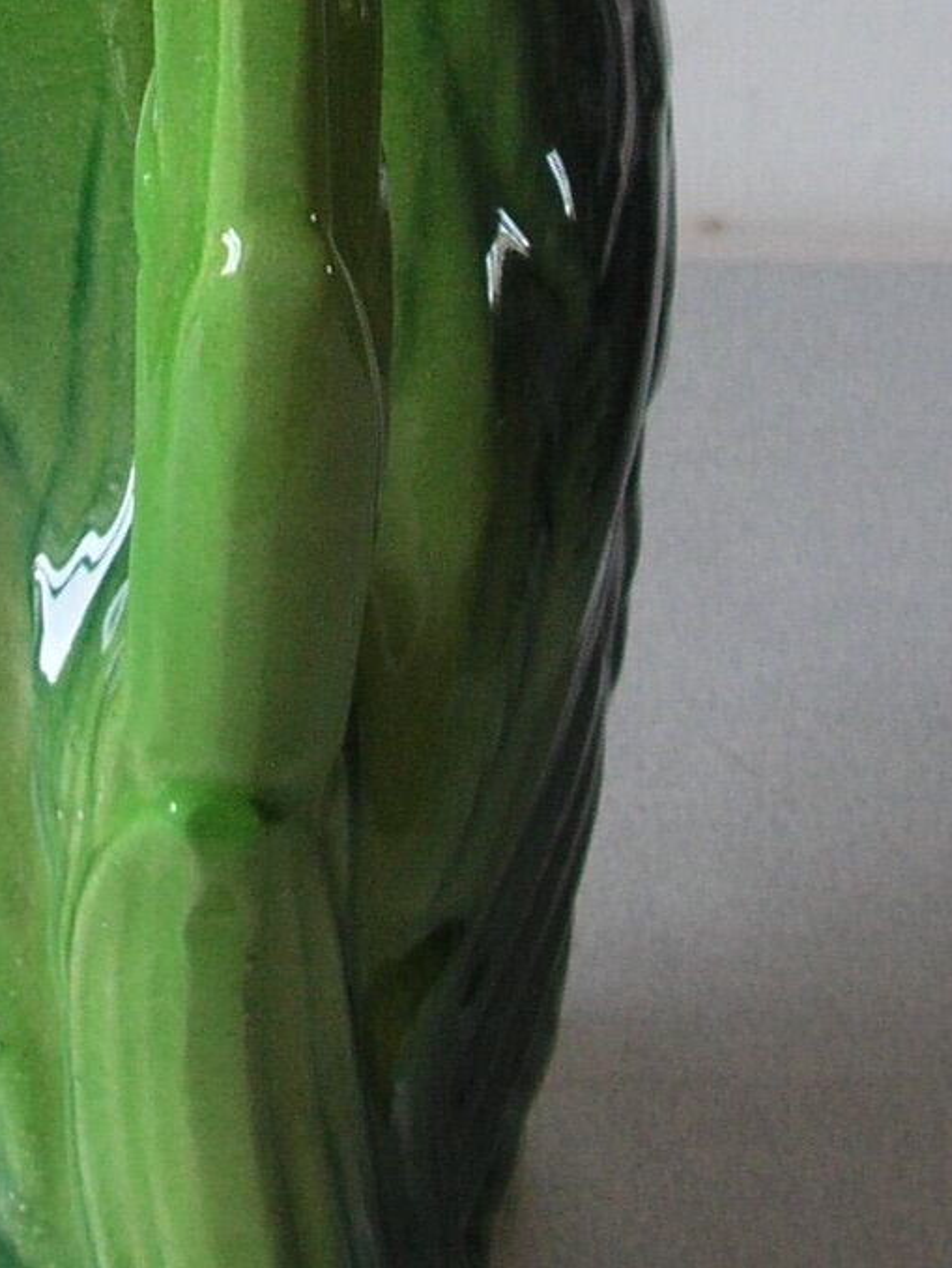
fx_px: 4324
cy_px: -211
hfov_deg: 12.5
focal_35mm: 118
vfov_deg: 16.1
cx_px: 129
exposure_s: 1/24.4
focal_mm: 5.8
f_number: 2.8
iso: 50
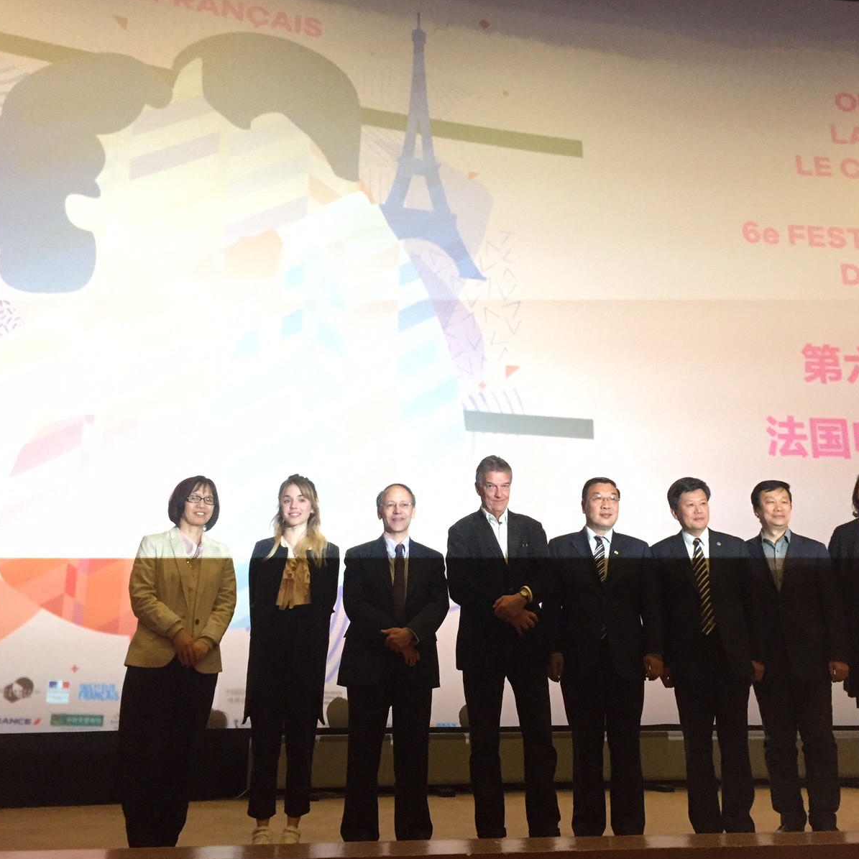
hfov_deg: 47.1
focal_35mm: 35
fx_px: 983
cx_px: 497
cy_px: 423
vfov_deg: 47.2
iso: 250
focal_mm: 4.15
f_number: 2.2
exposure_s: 1/33
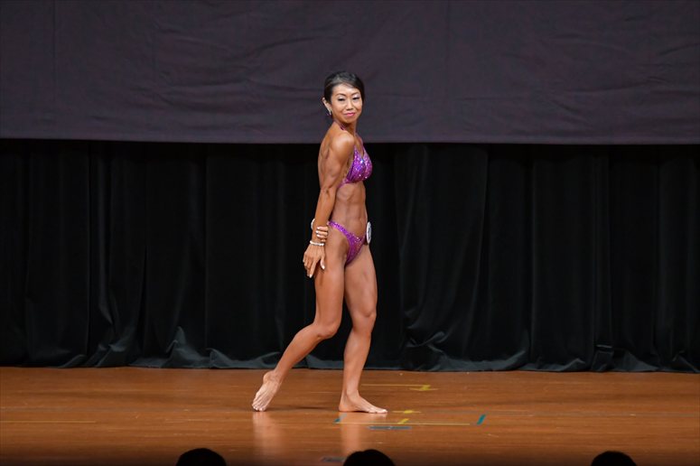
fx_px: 5248
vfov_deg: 5.1
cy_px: 233
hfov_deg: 7.6
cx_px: 350
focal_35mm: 270
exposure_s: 1/400
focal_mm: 180
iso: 4000
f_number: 5.6
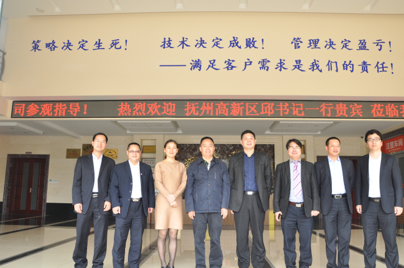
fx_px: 314
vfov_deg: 46.3
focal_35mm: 28
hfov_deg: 65.5
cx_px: 208
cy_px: 138
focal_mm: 18
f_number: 9
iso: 450
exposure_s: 1/40
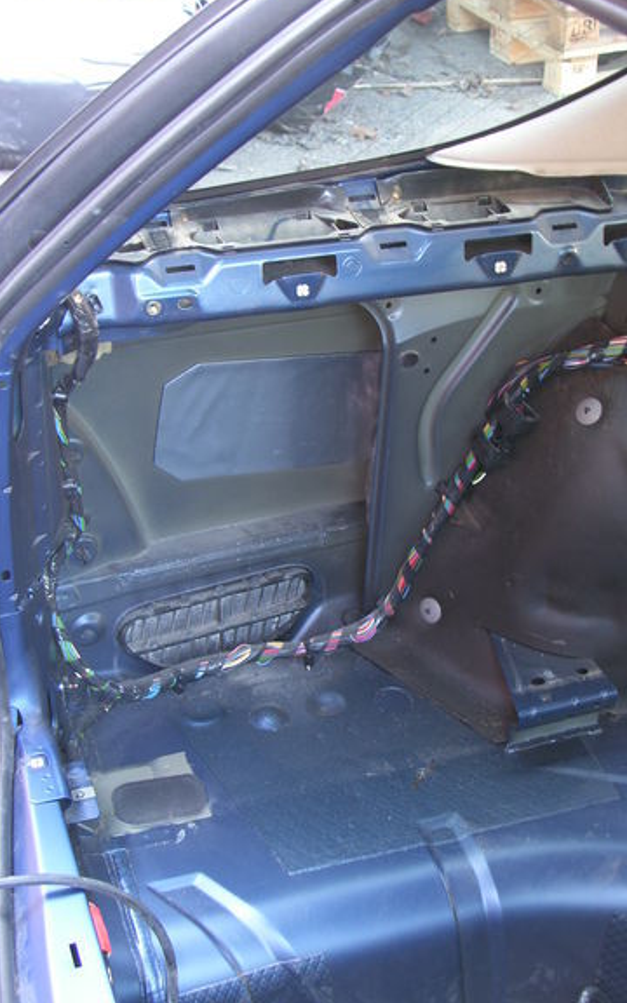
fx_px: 1449
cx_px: 376
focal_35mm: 53
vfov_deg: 38.2
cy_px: 503
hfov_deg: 24.4
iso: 100
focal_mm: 11.5
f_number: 2.5
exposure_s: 1/6
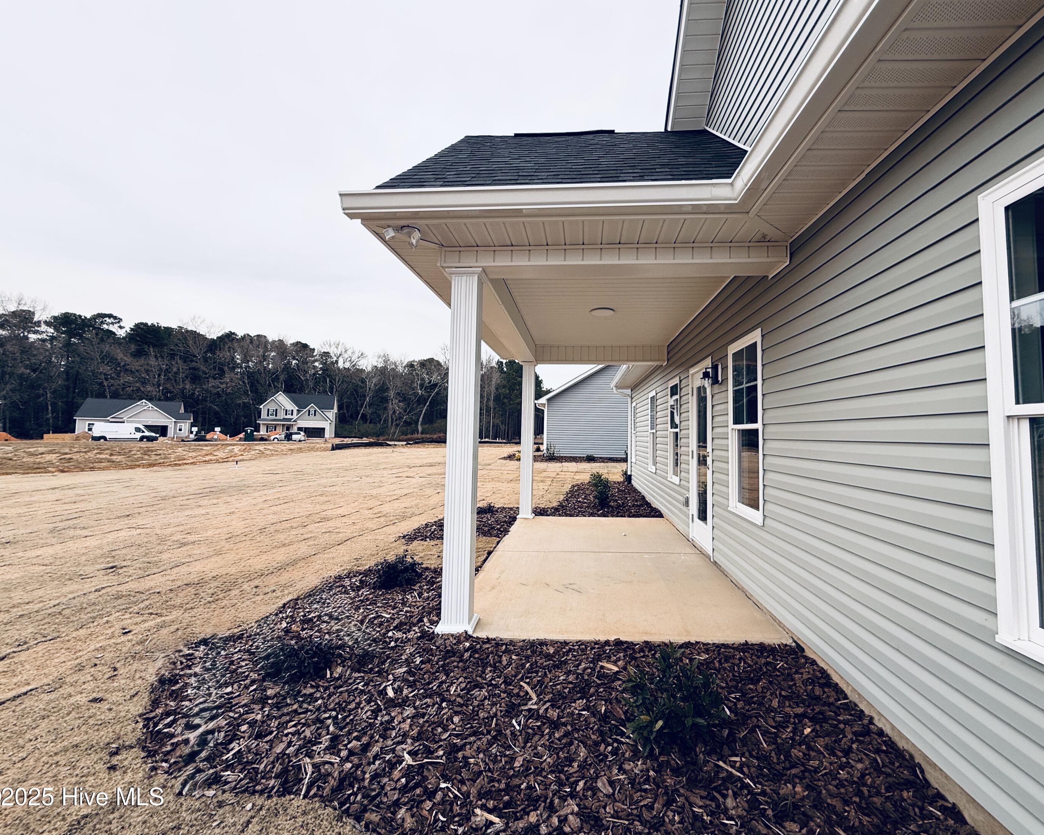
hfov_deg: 96.7
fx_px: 463
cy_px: 406
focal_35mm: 15
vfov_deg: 84.0
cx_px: 554
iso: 50
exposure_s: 1/535
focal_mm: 2.22
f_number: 2.2
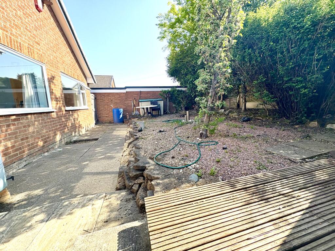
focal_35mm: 14
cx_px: 168
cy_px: 126
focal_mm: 2.22
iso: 64
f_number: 2.2
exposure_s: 1/368
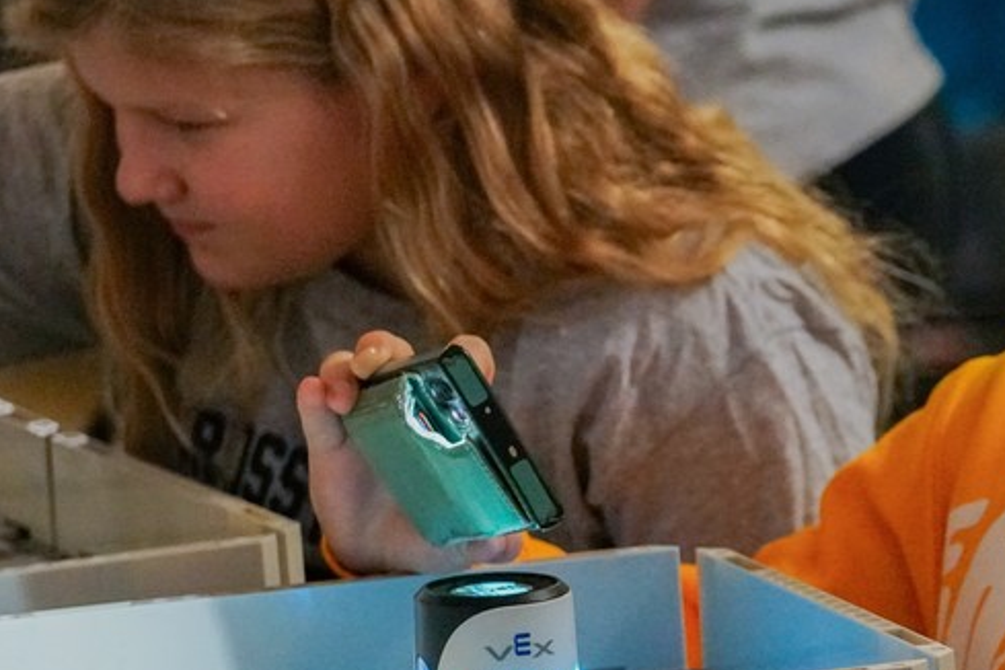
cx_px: 999
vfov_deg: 3.5
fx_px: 11054
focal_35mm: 396
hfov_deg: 5.2
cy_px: 482
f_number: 4
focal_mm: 126
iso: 6400
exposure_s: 1/125
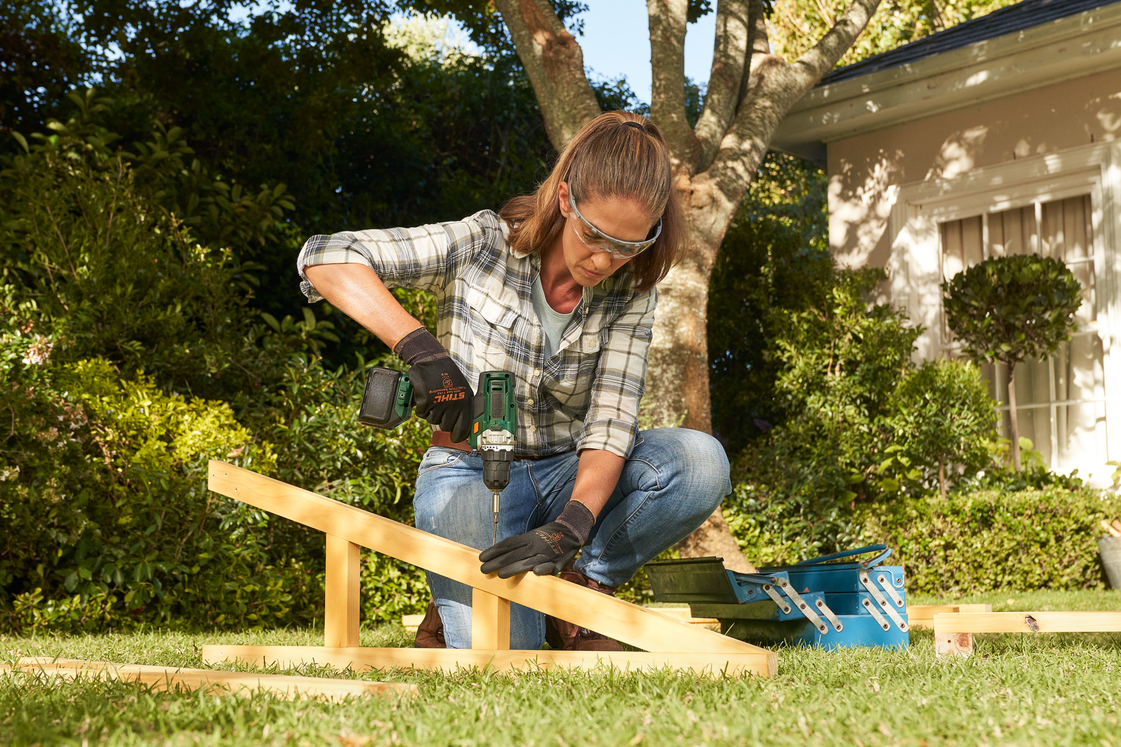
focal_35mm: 46
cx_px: 560
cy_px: 374
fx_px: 1432
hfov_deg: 42.7
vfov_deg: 29.2
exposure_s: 1/1000
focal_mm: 31
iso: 640
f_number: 4.5
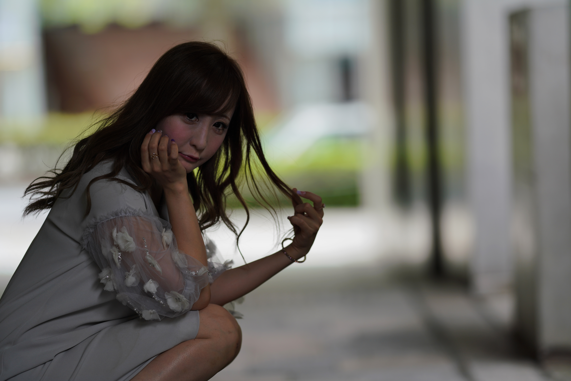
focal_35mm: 135
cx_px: 286
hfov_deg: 15.2
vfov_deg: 10.2
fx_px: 2141
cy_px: 190
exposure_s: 1/500
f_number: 1.8
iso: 100
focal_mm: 135
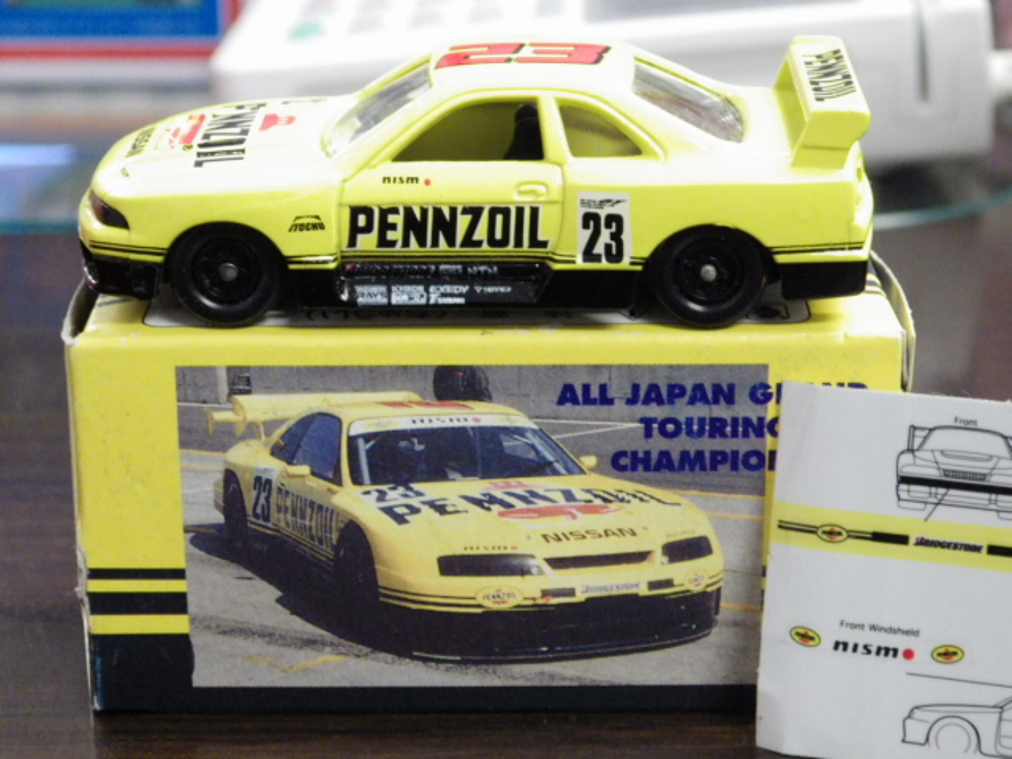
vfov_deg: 17.0
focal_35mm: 87
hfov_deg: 22.5
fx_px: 2543
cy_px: 380
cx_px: 506
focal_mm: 15.6
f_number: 4.4
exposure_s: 1/30
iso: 1000
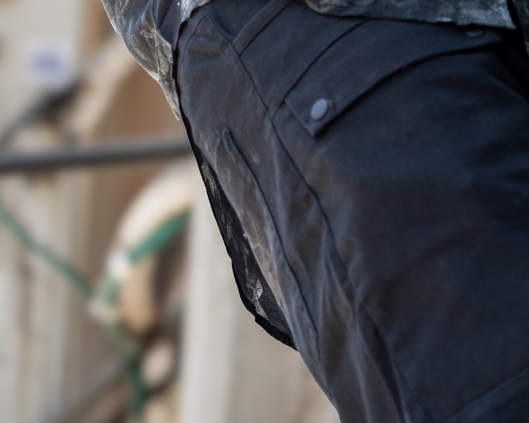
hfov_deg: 6.9
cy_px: -272
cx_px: 255
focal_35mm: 282
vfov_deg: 5.4
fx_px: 4414
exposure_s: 1/160
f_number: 4
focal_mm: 105
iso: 320
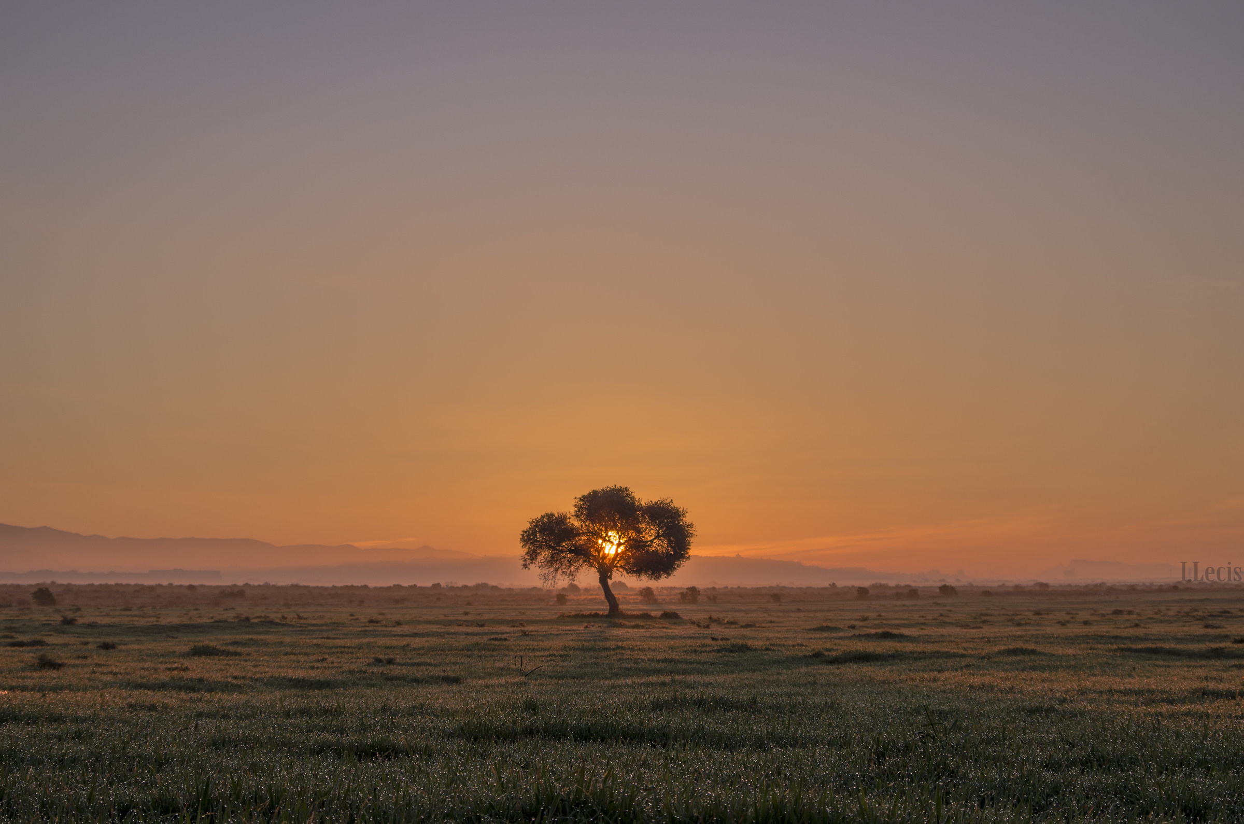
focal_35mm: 75
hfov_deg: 27.0
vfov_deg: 18.1
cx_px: 622
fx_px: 2586
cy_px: 412
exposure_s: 1/250
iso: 100
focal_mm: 50
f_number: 8
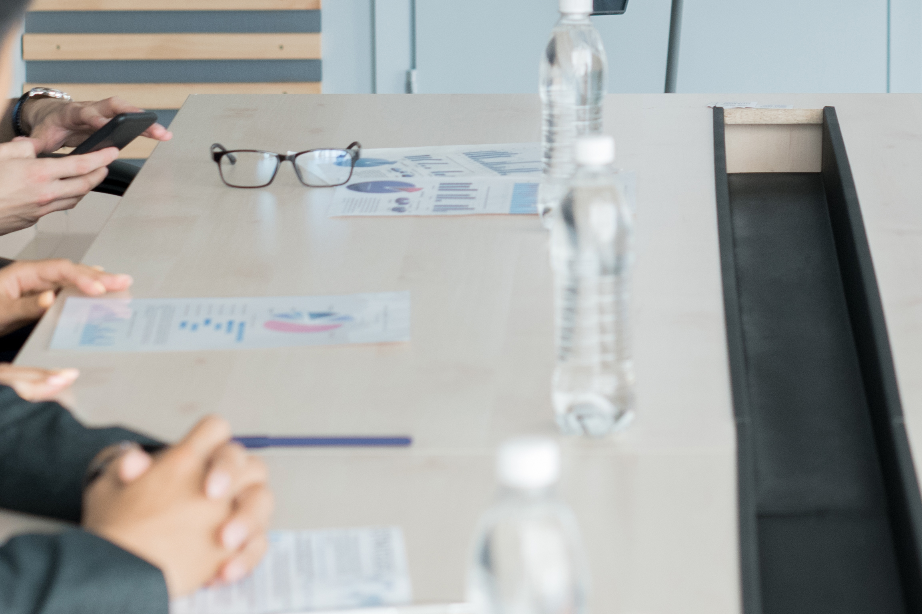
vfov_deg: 7.6
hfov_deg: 11.4
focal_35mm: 179
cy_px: -150
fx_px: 4584
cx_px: 777
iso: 400
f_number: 3.2
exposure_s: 1/160
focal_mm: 50
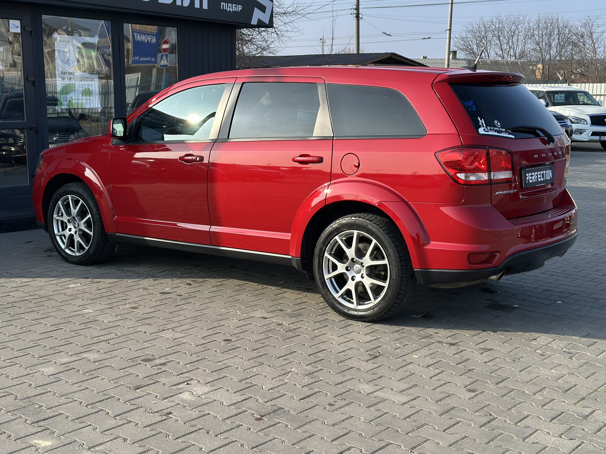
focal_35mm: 48
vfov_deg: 30.3
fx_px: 840
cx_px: 303
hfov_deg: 39.7
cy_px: 227
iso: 100
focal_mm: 6.86
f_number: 1.78
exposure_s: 1/2252
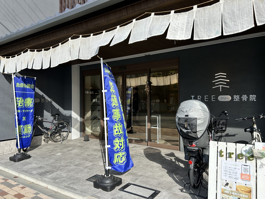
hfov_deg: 67.3
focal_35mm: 26
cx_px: 132
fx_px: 199
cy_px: 100
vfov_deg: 53.1
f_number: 1.5
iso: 50
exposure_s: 1/2208
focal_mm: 5.7
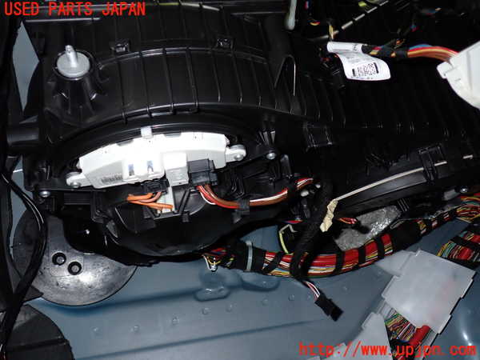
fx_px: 416
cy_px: 180
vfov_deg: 46.8
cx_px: 240
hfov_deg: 60.0
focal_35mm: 30
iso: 200
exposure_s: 1/30
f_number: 6.3
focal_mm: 5.4
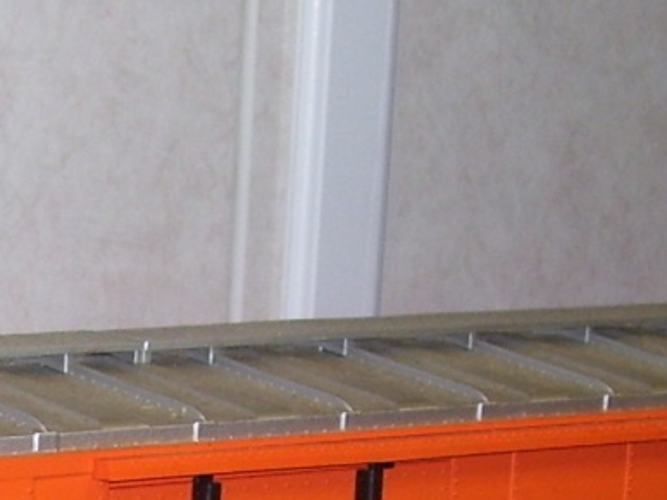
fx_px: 2947
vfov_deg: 9.3
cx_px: -179
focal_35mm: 153
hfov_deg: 12.5
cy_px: 826
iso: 80
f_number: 2.7
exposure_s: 1/60
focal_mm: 6
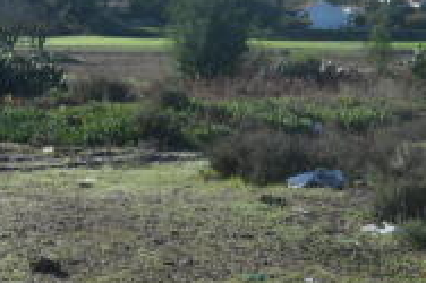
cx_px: -63
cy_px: 148
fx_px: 1076
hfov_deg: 21.1
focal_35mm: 91
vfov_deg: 15.0
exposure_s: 1/250
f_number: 8
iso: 100
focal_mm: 24
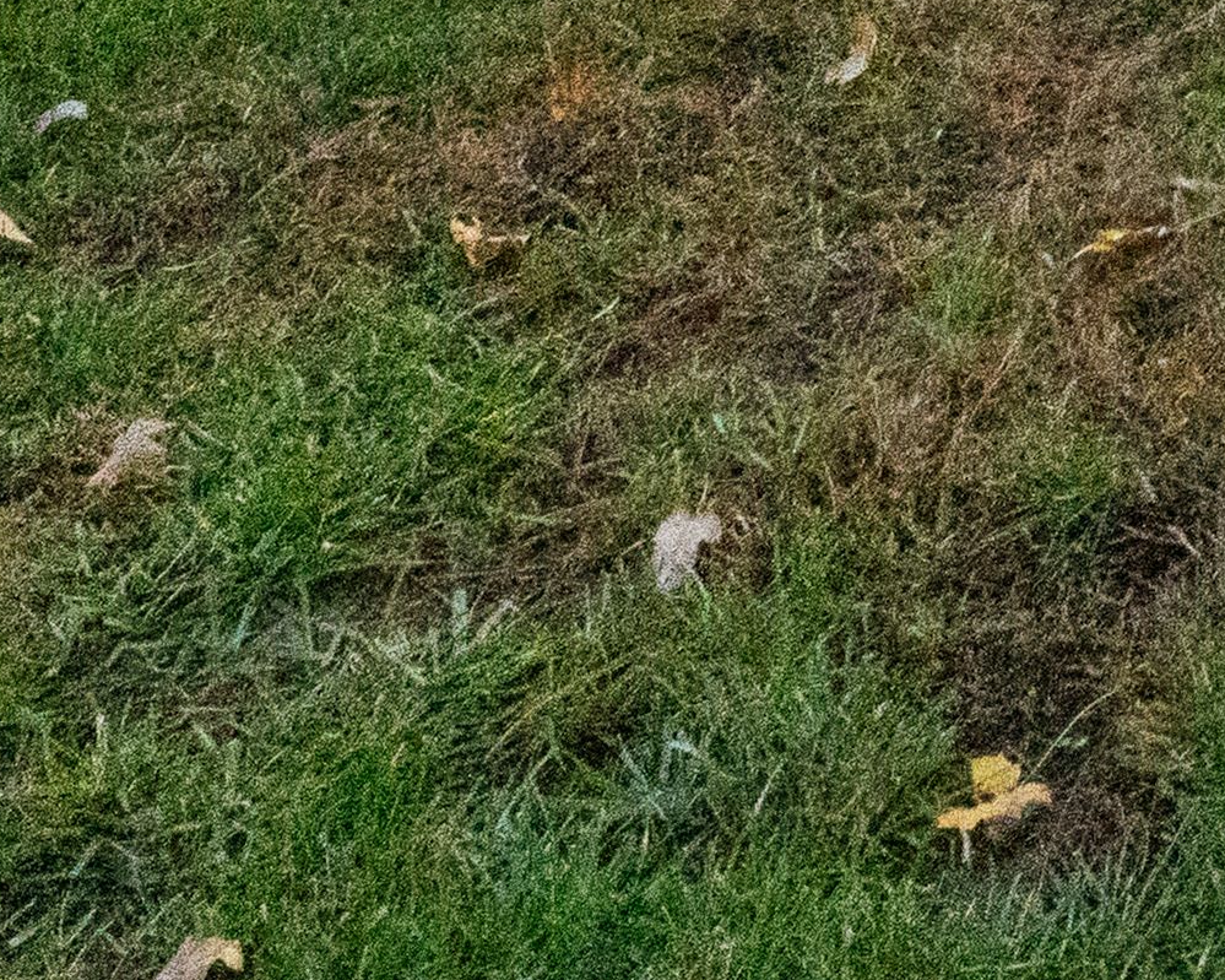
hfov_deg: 12.1
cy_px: -2251
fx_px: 4531
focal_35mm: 125
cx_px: 3003
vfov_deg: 9.1
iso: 2500
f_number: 11
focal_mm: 14
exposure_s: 1/1250
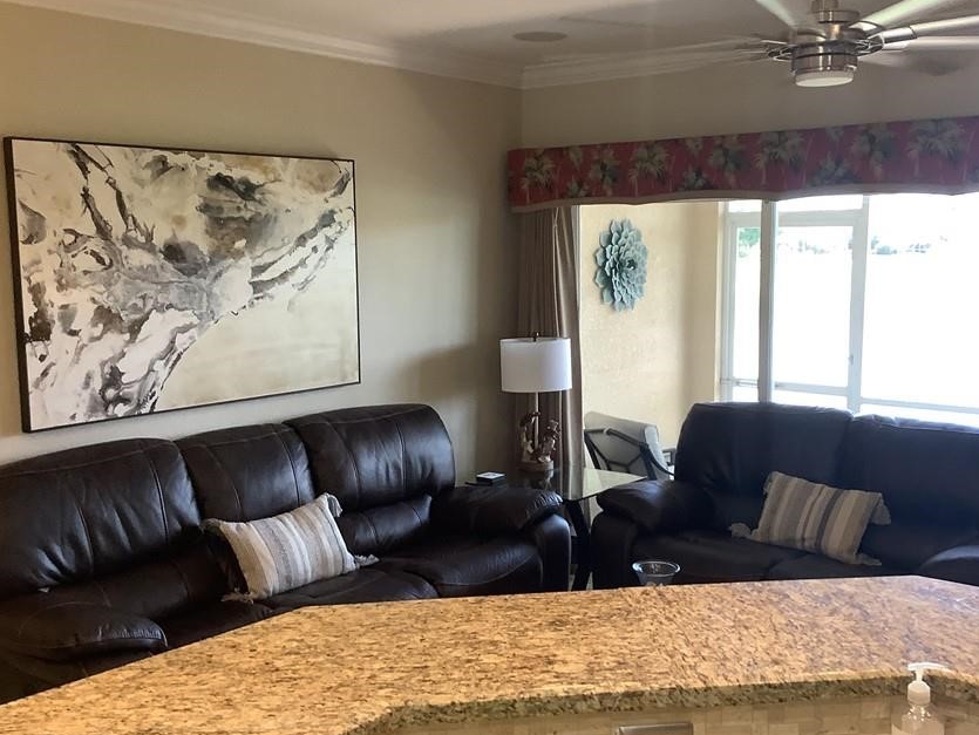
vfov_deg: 37.7
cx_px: 563
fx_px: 1075
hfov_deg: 48.8
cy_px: 376
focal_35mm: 38
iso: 125
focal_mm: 3.3
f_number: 2.4
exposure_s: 1/60
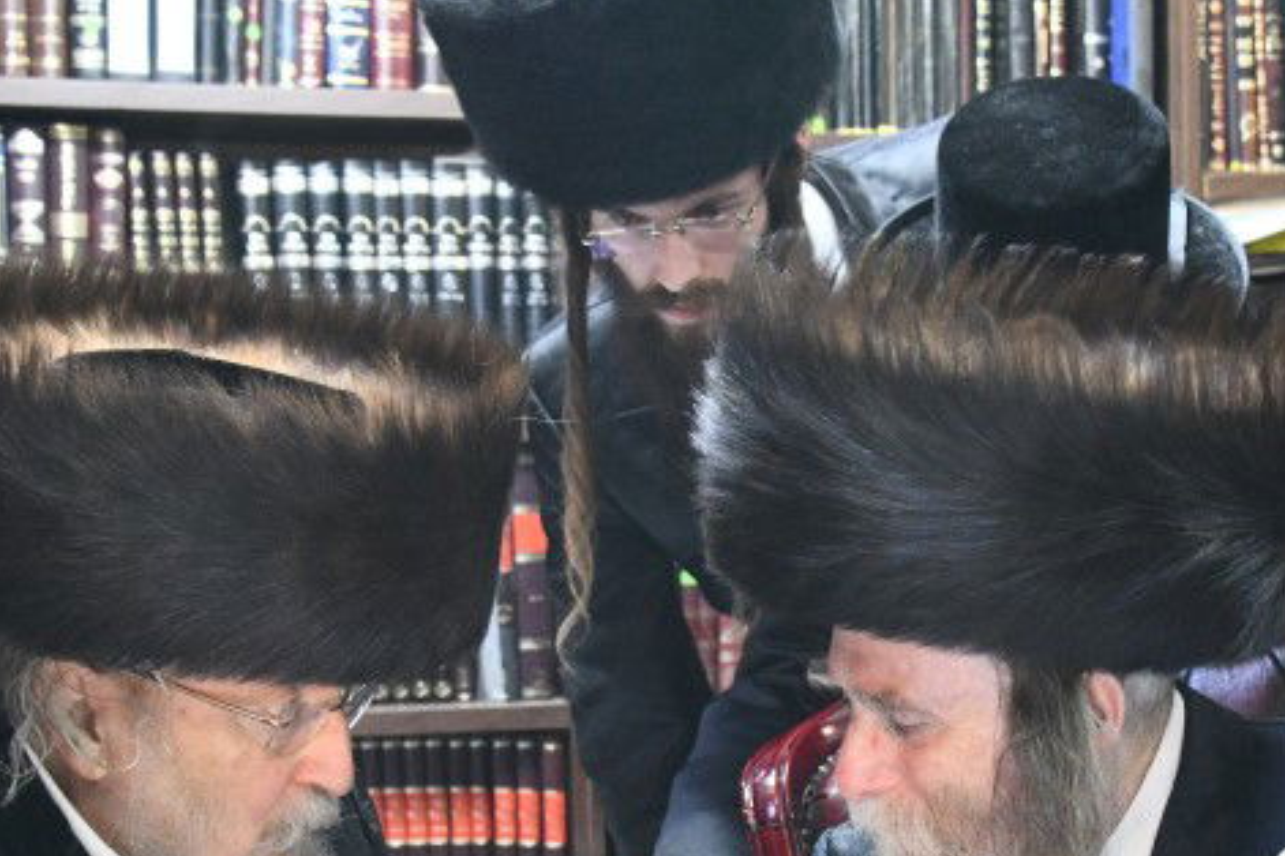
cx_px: 949
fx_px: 3141
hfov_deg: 22.9
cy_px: 712
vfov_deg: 15.4
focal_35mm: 88
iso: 5000
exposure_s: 1/50
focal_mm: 36
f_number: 5
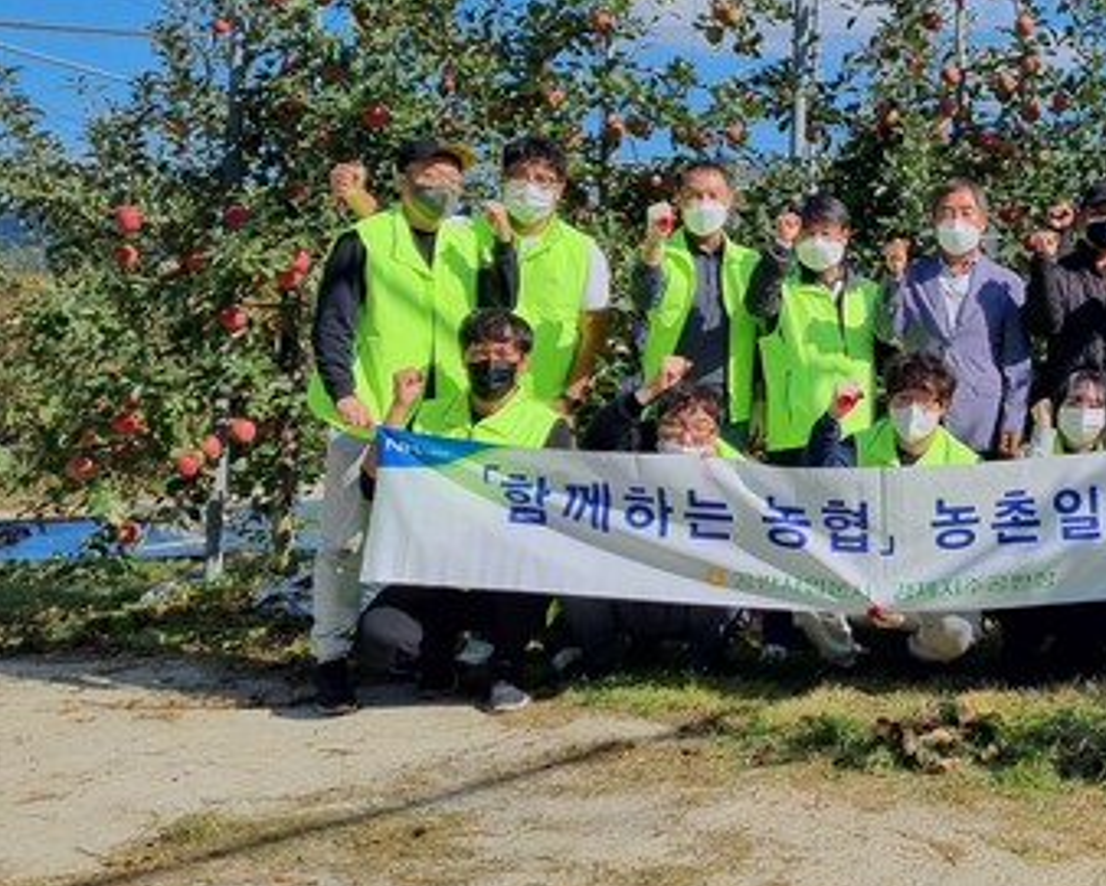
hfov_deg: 39.1
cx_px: 923
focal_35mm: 45
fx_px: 1474
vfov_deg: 33.4
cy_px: 356
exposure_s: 1/2920
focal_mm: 5.4
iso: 50
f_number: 1.8
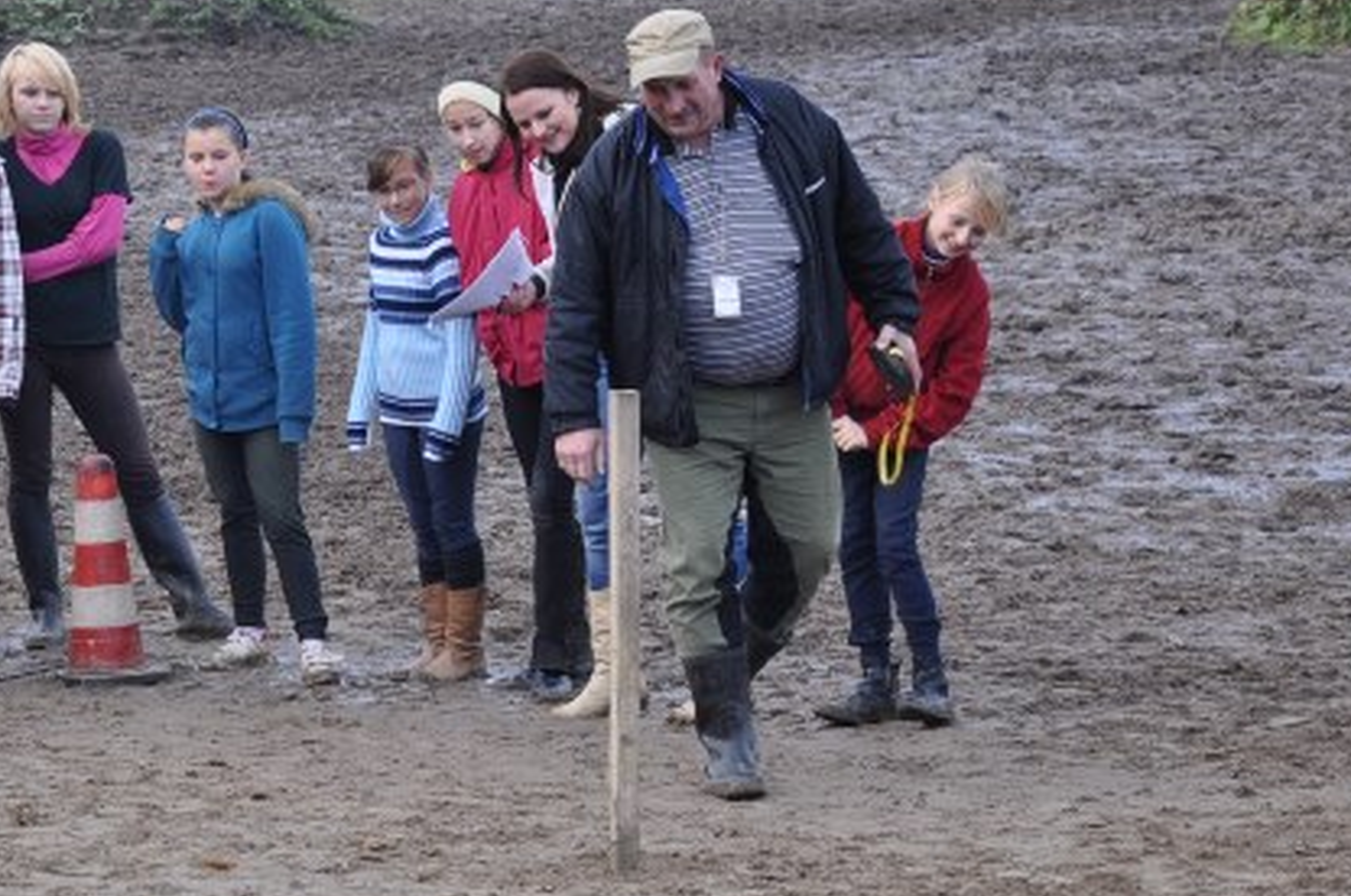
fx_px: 7344
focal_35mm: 196
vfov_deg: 7.0
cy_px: 450
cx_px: 97
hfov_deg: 10.4
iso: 500
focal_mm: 68
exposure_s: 1/400
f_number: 5.6
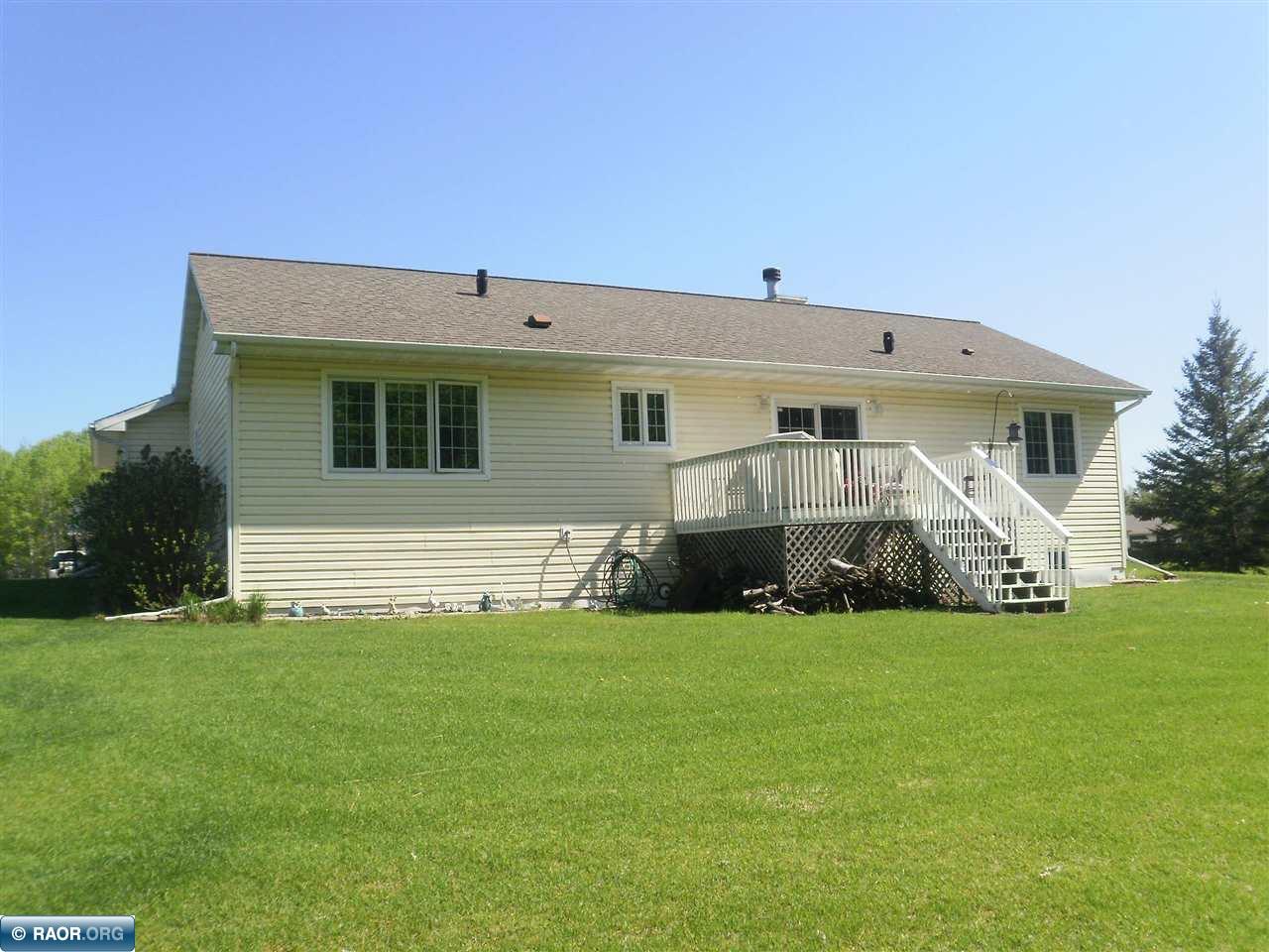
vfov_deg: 45.4
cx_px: 634
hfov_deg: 58.4
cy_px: 476
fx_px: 1136
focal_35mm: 31
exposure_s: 1/200
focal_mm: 5.45
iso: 100
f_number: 8.5
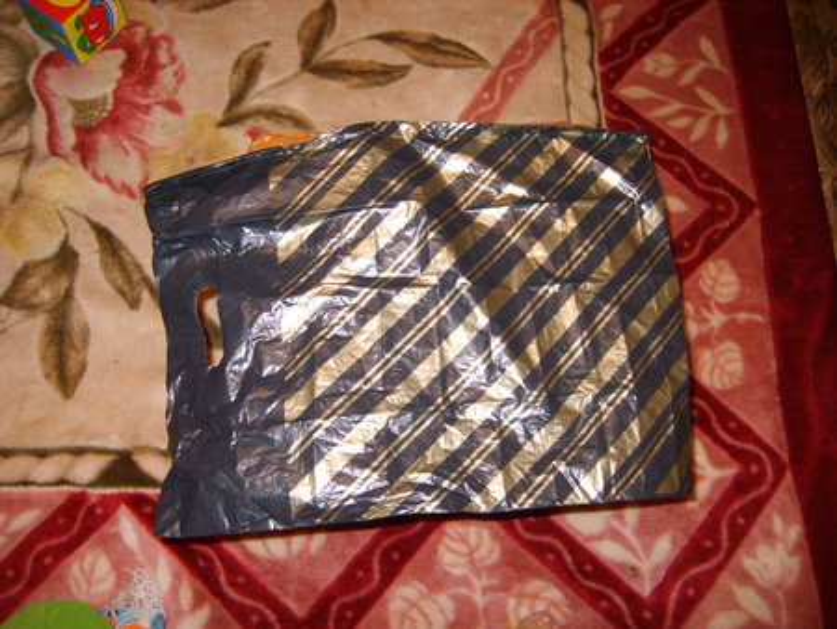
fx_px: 847
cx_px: 418
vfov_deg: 40.7
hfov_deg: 52.6
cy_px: 314
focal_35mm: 35
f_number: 2.8
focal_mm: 7.4
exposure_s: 1/30
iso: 100
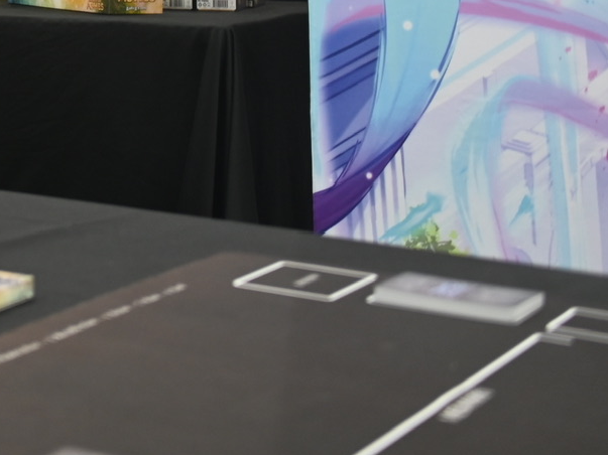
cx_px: -368
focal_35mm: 103
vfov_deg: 13.9
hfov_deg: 16.9
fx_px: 1809
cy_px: -122
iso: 500
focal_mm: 28
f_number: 3.5
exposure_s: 1/30
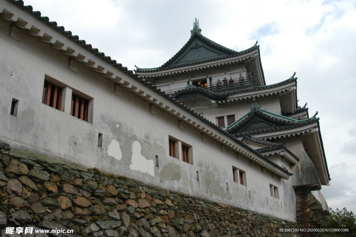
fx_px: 356
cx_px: 178
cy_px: 118
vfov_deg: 36.8
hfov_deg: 53.2
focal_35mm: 36
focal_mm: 24
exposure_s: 1/320
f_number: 9
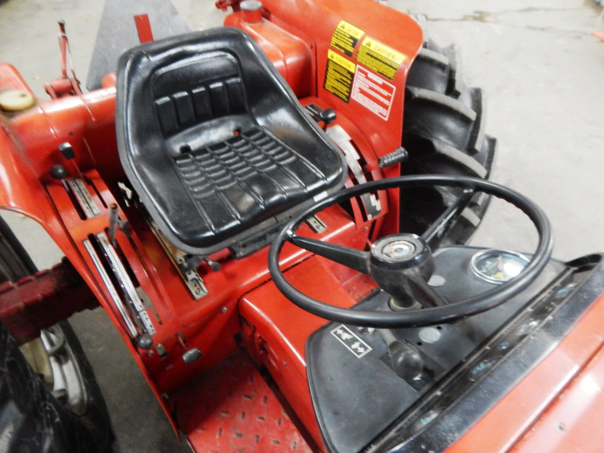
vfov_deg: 61.1
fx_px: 384
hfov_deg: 76.4
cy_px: 226
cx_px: 302
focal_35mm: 22
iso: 640
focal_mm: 4
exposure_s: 1/15
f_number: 3
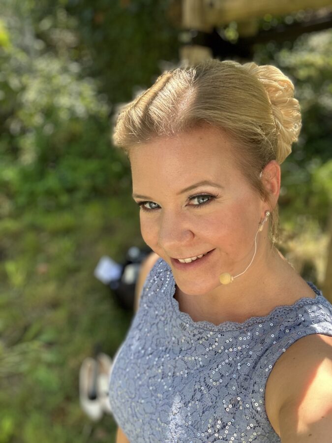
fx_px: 384
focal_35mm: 30
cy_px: 222
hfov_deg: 46.8
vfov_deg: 60.0
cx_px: 166
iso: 25
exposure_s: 1/176
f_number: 1.9
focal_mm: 2.69
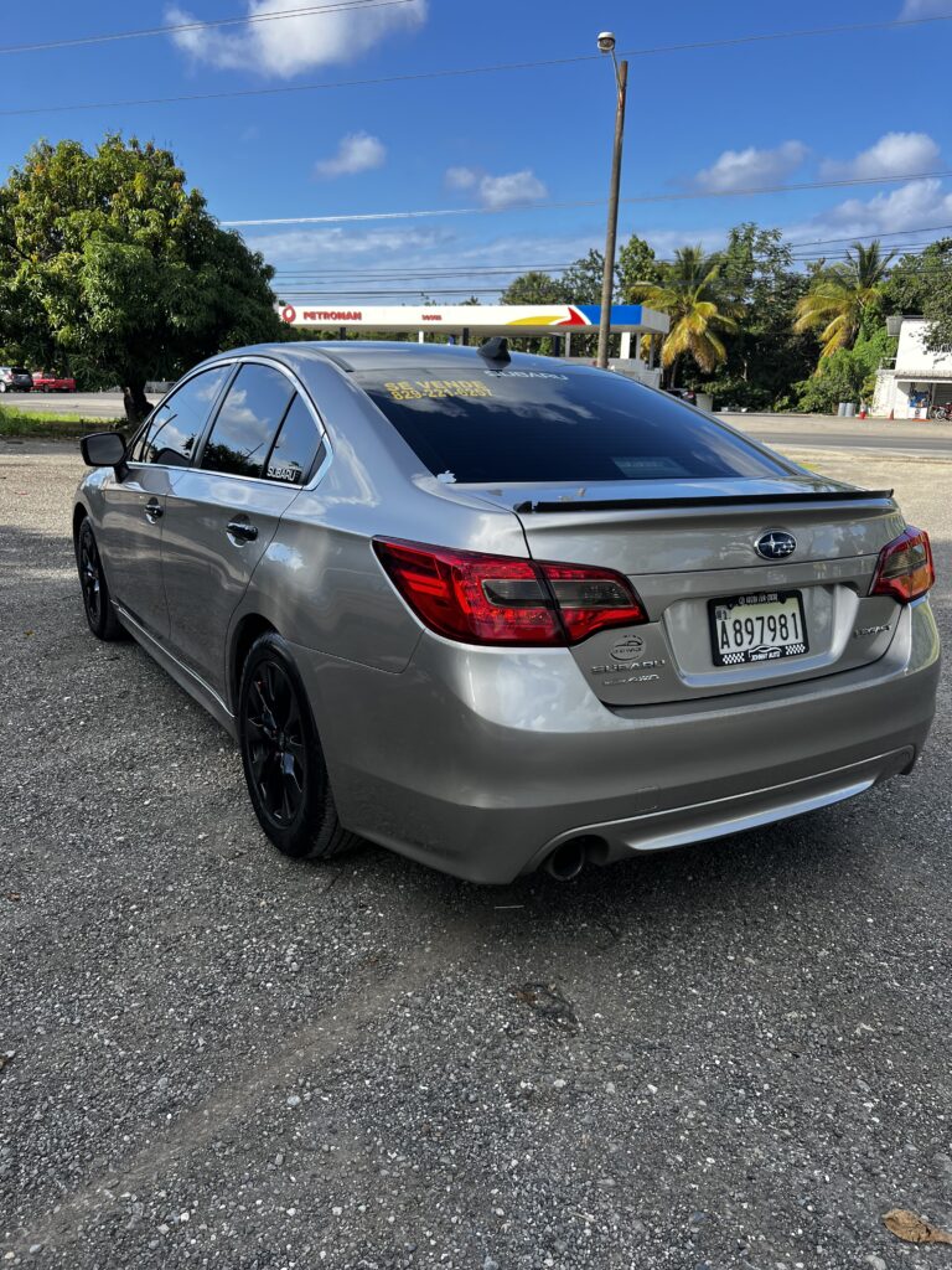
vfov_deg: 67.3
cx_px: 476
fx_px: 953
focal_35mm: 26
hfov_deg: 53.1
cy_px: 635
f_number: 1.5
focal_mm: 5.7
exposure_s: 1/1698
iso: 50
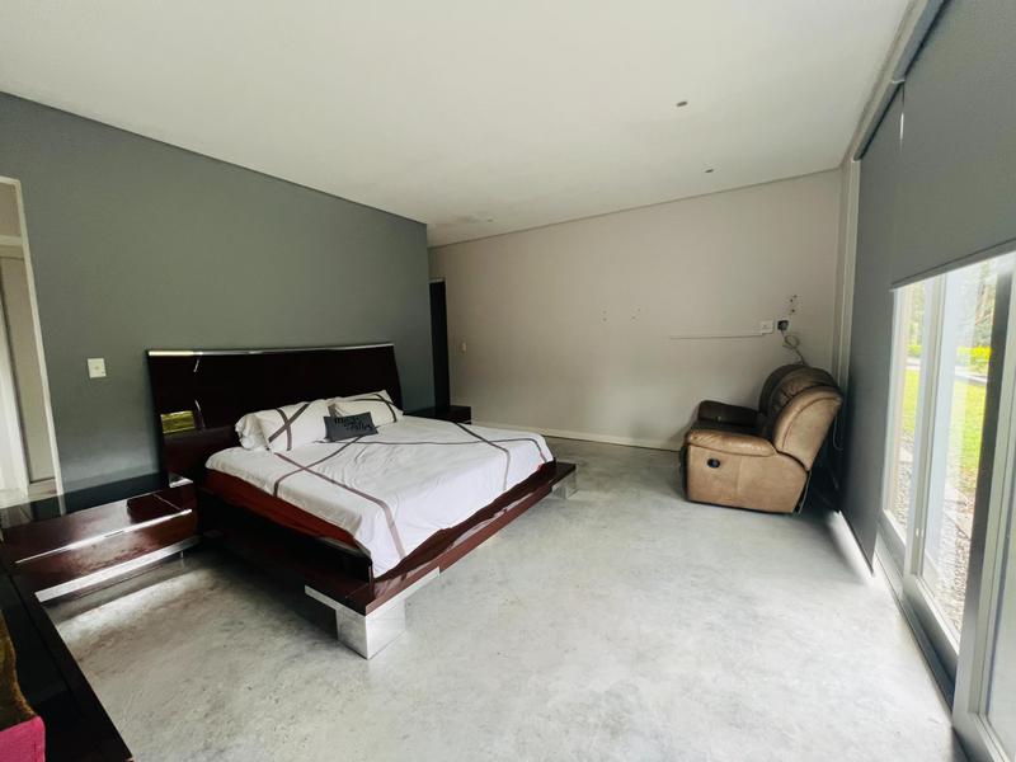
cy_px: 381
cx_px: 508
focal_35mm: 13
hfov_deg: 106.2
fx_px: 382
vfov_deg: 89.9
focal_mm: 1.57
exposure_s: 1/69
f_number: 1.8
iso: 250
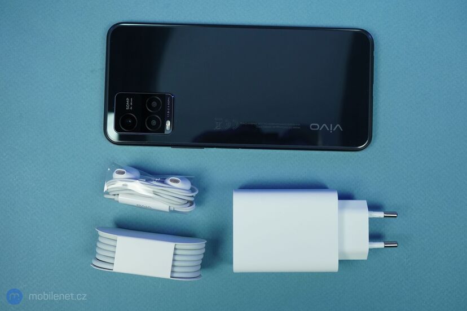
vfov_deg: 34.2
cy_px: 156
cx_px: 234
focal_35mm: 39
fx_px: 506
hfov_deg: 49.6
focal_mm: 39
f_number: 7.1
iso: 2000
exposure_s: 1/160
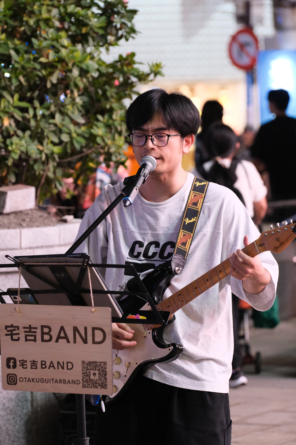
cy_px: 222
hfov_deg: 6.4
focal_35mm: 213
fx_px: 2627
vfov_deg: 9.7
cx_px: 148
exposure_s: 1/60
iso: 8000
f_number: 5
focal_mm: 142.2
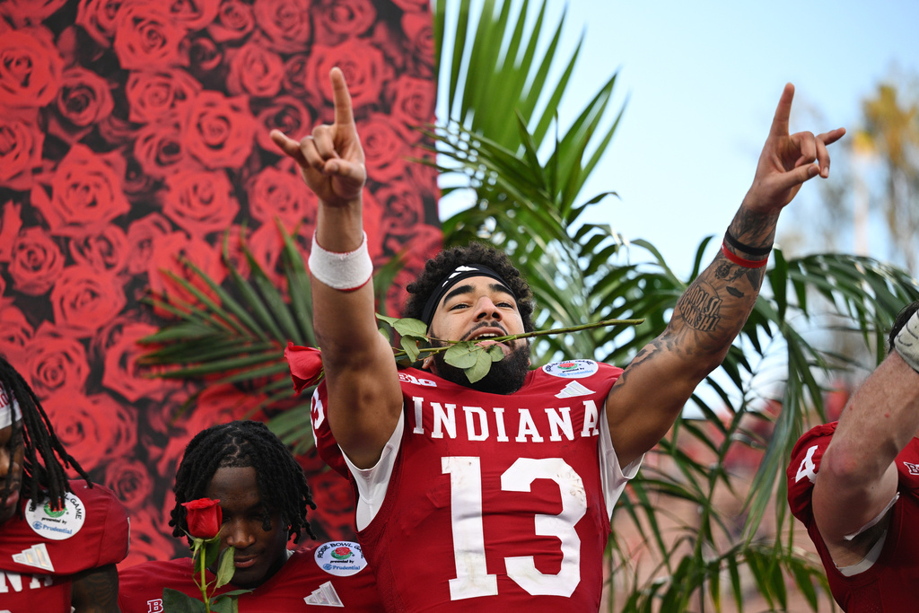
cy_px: 306
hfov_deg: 15.8
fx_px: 3319
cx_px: 460
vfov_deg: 10.6
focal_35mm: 130
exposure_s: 1/2000
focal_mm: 130
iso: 800
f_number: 2.8
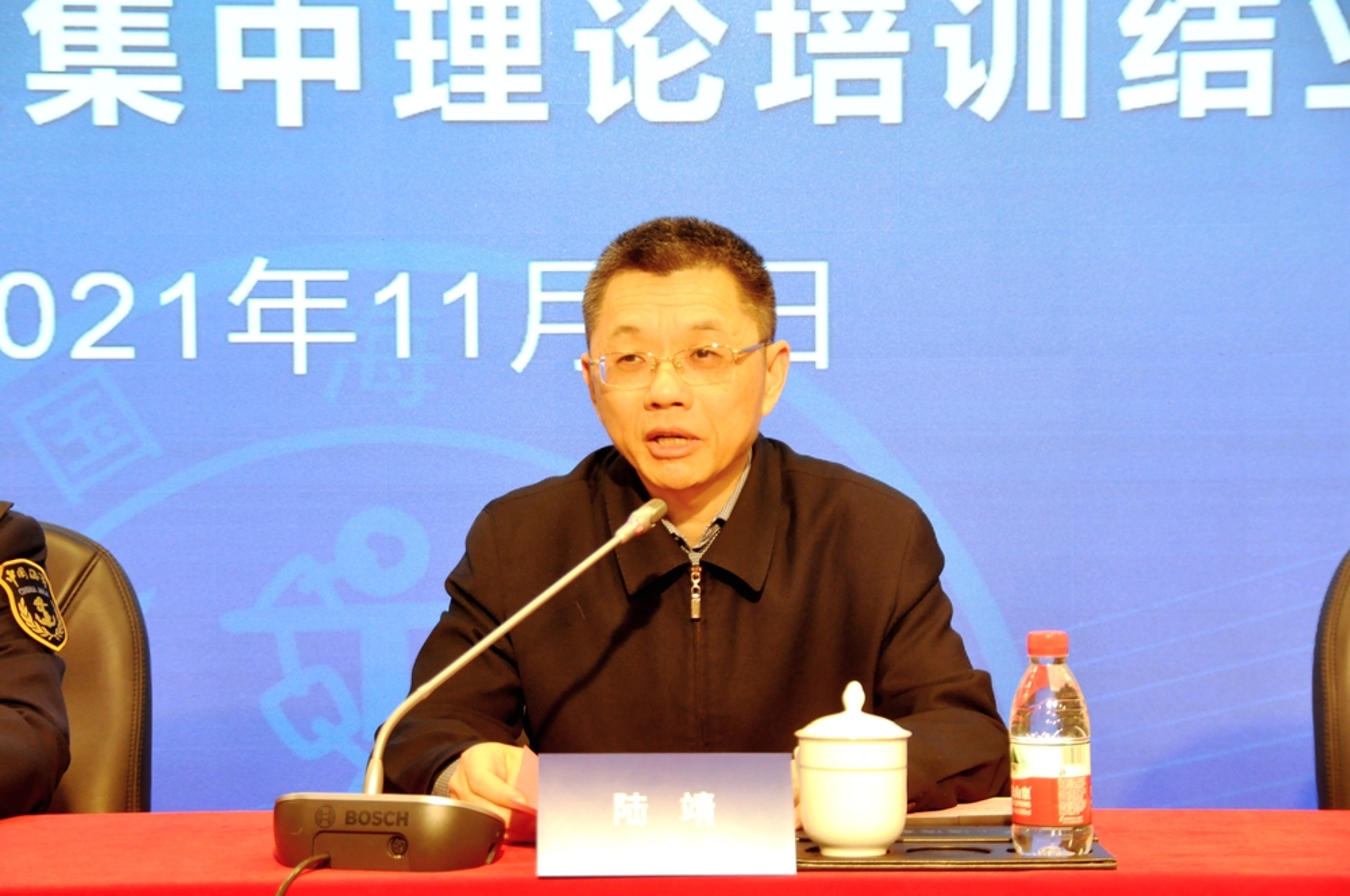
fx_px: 3651
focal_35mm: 98
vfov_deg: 14.0
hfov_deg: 20.9
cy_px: 448
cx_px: 675
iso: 800
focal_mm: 65
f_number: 5
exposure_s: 1/50
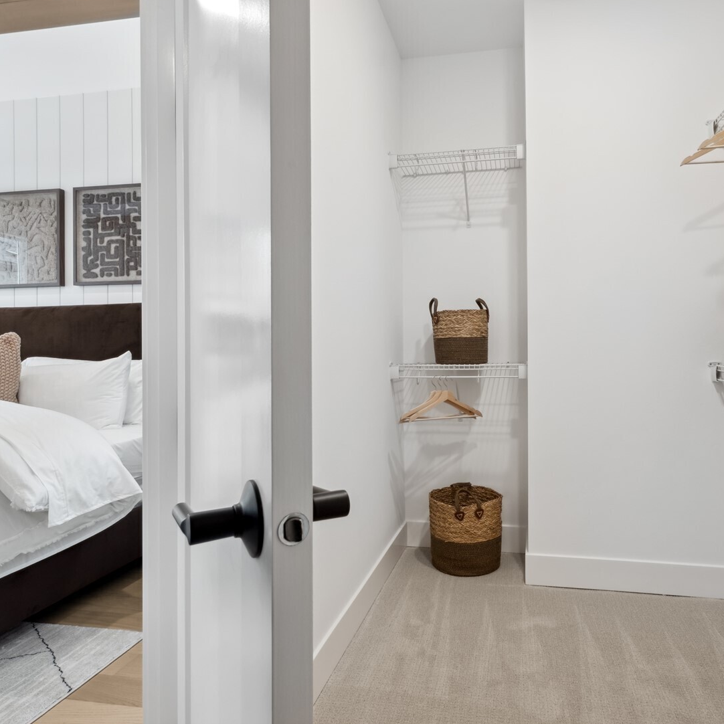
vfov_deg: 74.8
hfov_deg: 74.2
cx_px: 427
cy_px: 347
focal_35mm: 20
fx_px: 473
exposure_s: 1/7
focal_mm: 10
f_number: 8
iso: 200
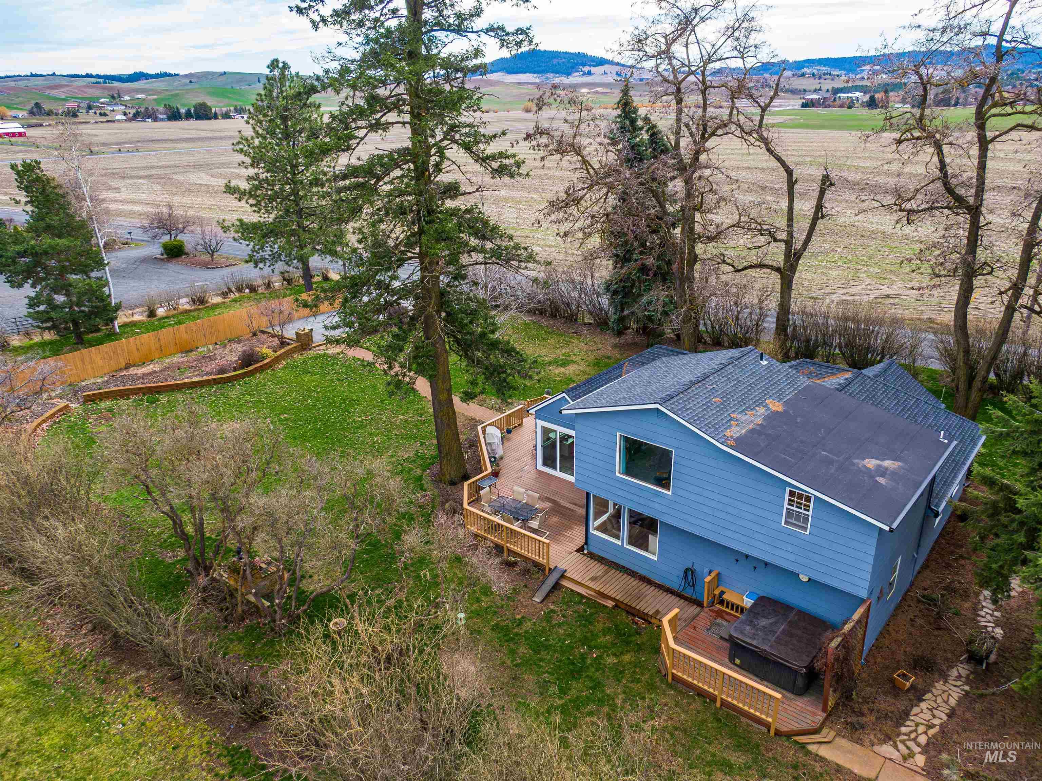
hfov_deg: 69.4
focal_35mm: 25
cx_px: 521
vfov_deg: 54.9
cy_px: 390
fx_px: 752
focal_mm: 4.48
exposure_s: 1/400
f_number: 2.8
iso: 100
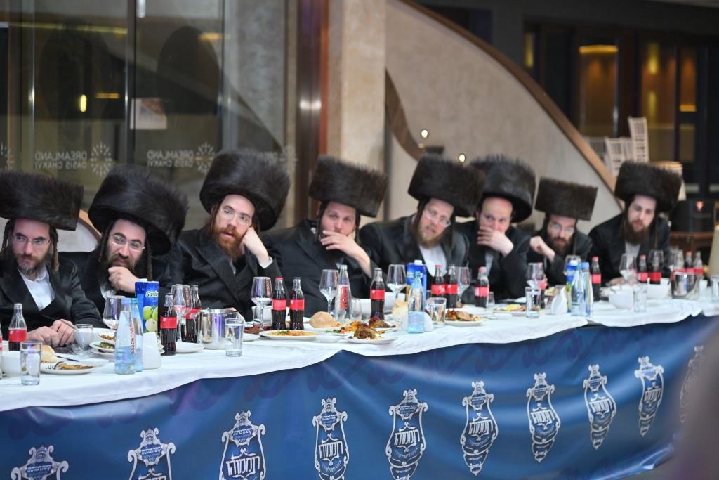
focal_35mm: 112
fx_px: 2237
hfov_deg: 18.3
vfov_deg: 12.2
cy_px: 240
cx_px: 360
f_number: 4
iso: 640
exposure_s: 1/125
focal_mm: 112
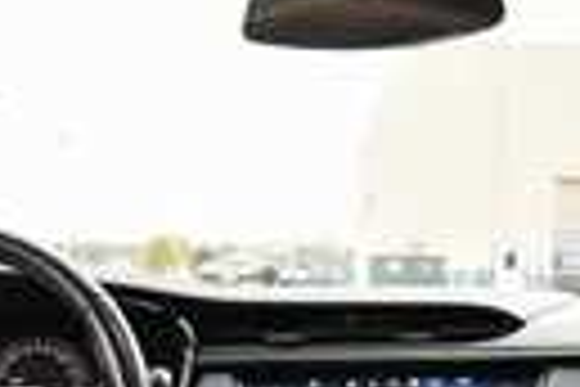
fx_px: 950
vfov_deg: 21.7
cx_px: 382
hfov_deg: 33.7
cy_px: 434
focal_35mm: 59
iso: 800
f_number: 4.8
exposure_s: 1/160
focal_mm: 13
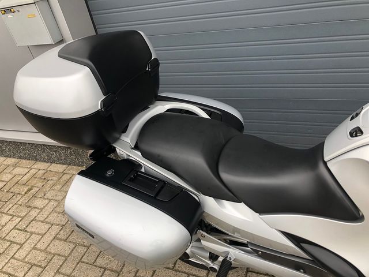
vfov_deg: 49.7
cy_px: 138
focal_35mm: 28
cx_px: 184
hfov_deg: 63.4
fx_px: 298
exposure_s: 1/120
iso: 50
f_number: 1.8
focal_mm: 3.99
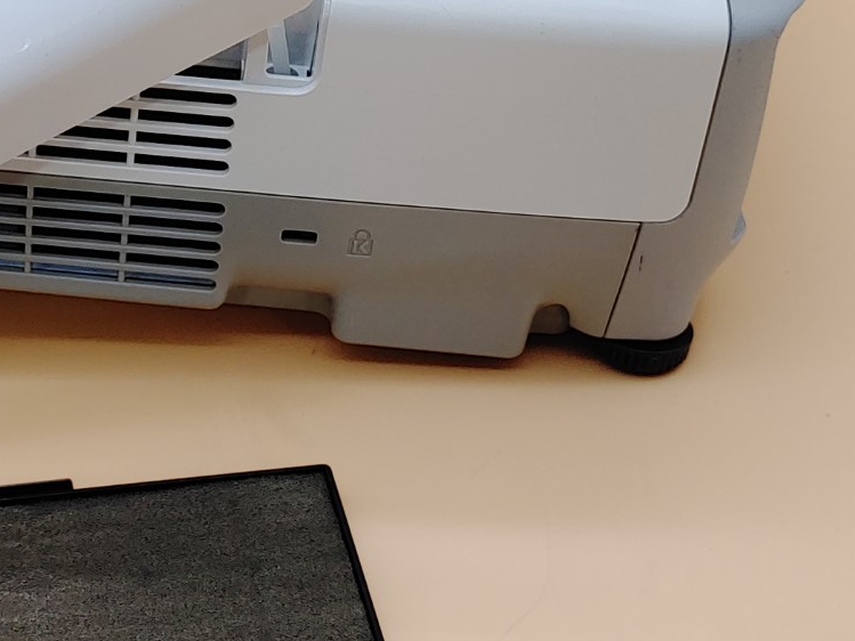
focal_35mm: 75
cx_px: 150
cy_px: 195
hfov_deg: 25.5
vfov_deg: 19.6
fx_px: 1853
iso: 50
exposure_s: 1/124
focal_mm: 4.36
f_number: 1.8
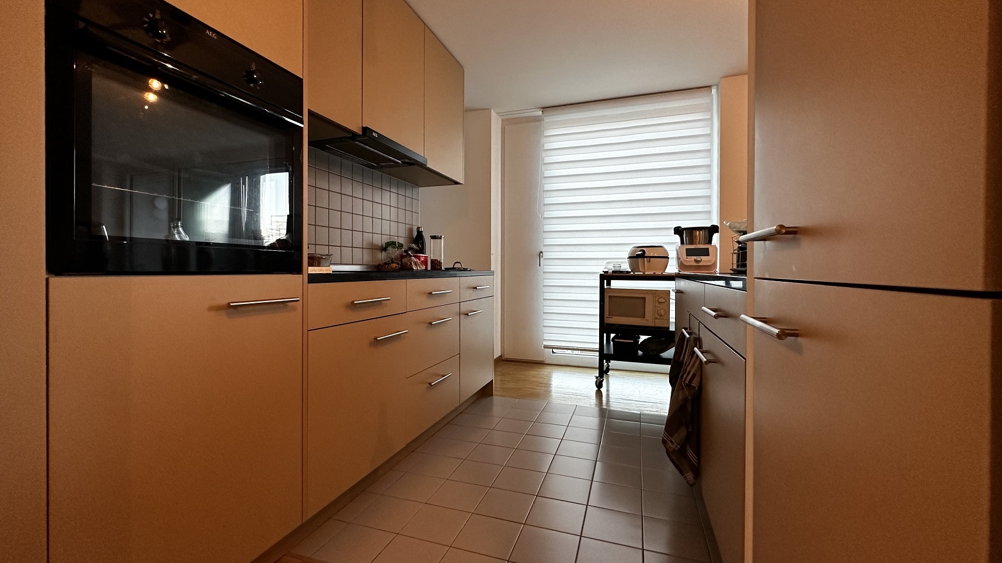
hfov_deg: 99.3
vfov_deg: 67.1
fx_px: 425
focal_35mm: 16
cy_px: 271
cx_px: 487
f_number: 2.2
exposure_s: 1/100
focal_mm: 2.22
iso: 200
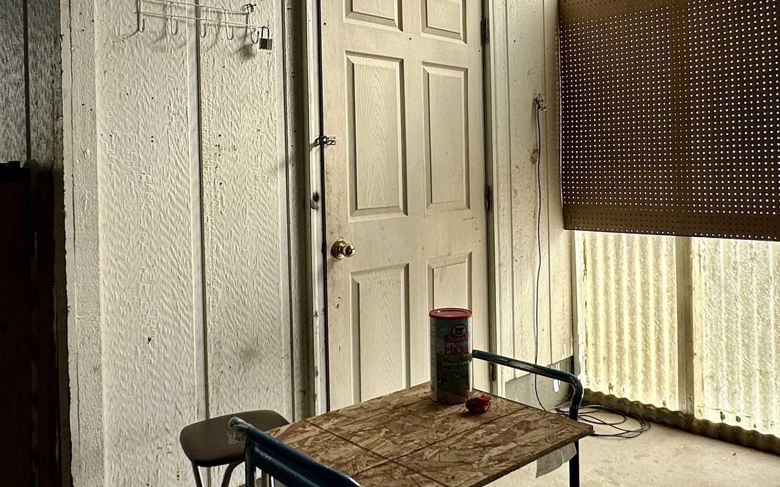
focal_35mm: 33
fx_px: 701
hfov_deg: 58.0
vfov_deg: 37.9
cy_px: 163
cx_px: 437
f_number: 2.2
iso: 40
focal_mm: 2.22
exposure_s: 1/895
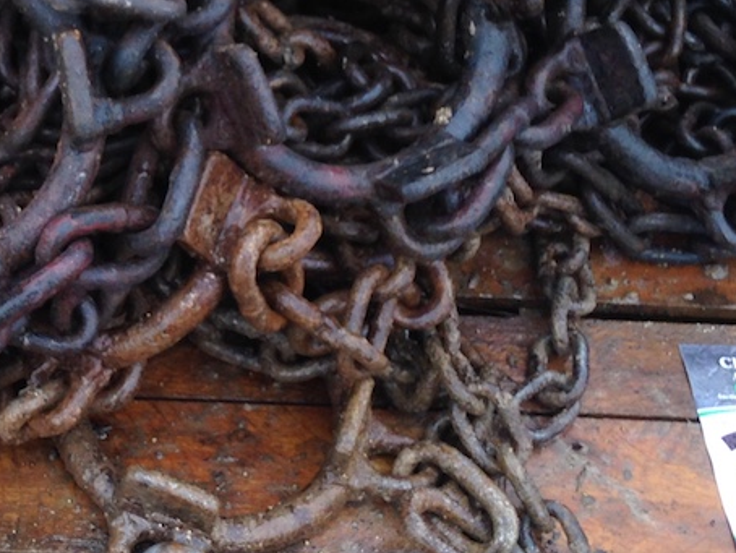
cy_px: 154
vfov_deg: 15.8
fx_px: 1978
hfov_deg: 20.3
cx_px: -31
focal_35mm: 93
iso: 64
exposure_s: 1/120
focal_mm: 4.12
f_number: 2.4
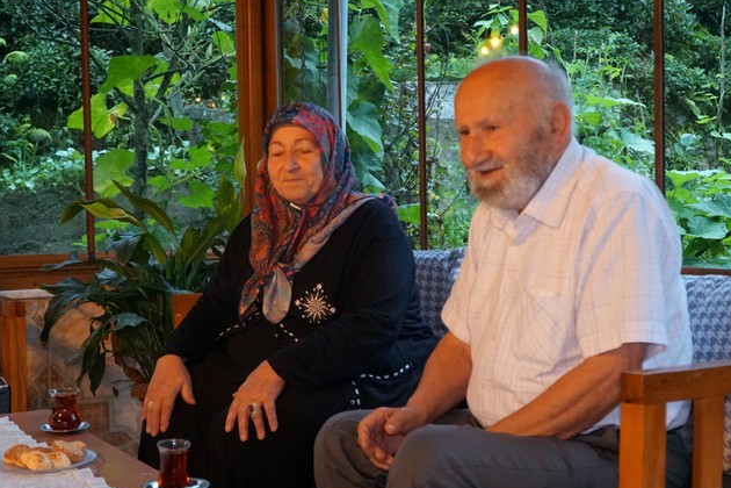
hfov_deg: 41.4
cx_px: 372
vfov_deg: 28.3
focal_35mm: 48
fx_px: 966
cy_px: 253
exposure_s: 1/100
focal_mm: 27
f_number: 4
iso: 6400
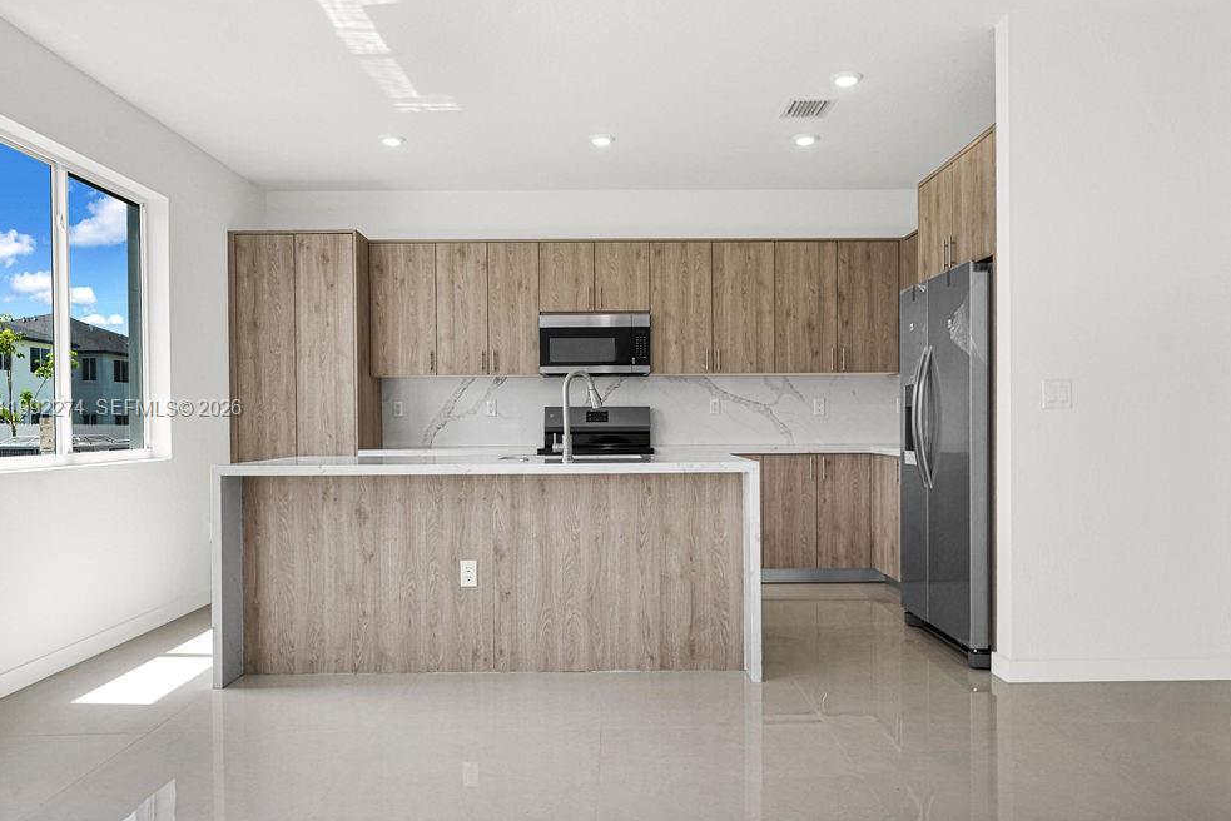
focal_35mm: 26
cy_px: 410
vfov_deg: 50.4
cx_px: 619
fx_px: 873
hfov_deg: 70.4
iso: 160
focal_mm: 24.5
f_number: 7.1
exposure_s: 1/30
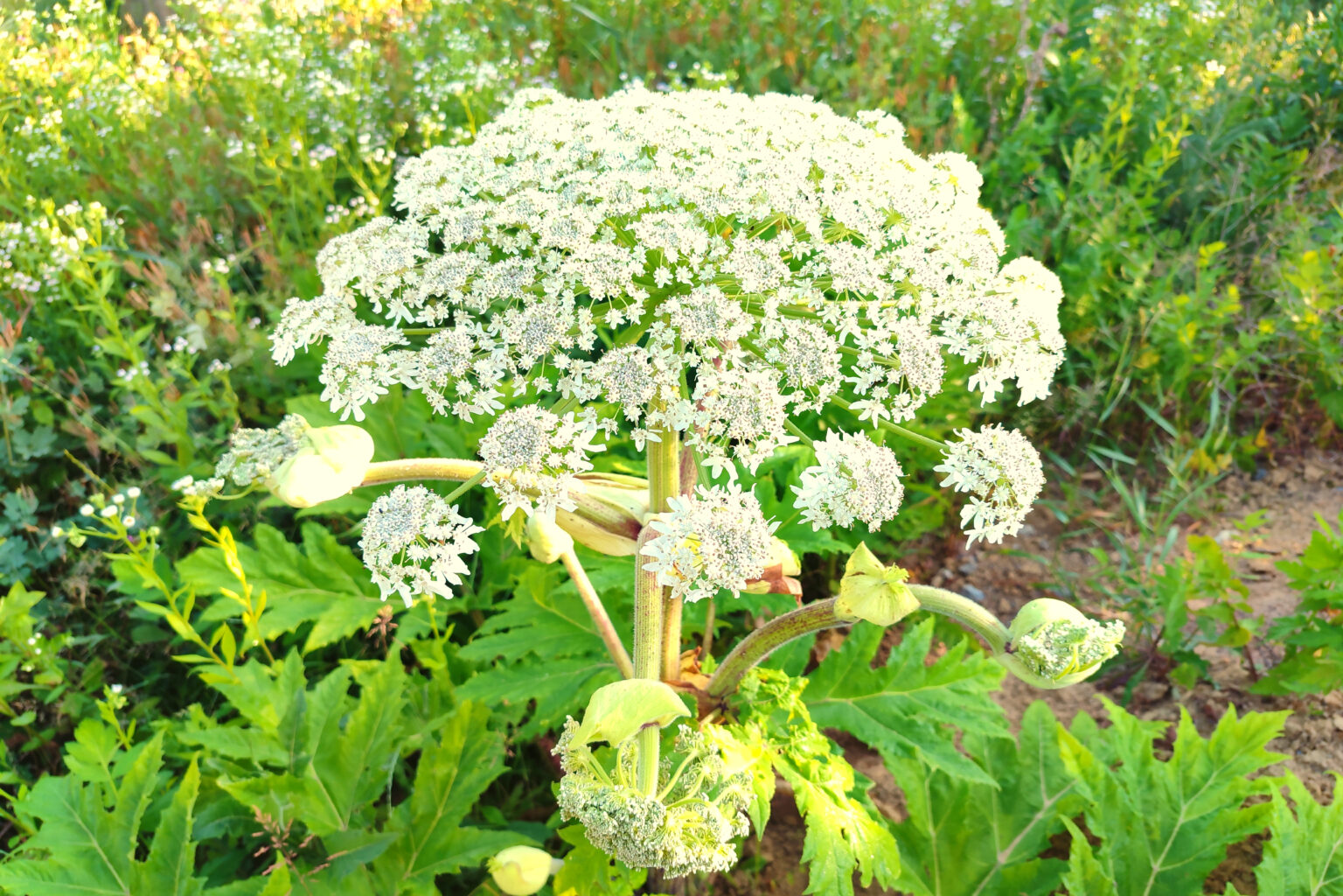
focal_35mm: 105
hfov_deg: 19.5
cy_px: 448
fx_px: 3917
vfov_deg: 13.0
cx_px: 672
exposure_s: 1/8
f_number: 20
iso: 200
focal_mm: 105
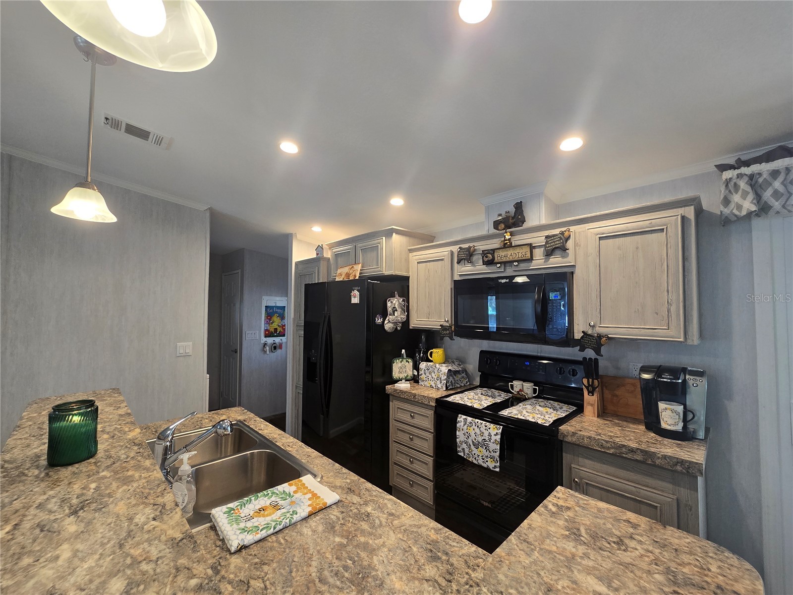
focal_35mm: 13
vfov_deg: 89.9
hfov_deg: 106.2
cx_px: 396
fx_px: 298
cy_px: 298
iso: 125
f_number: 2.2
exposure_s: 1/60
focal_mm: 2.2
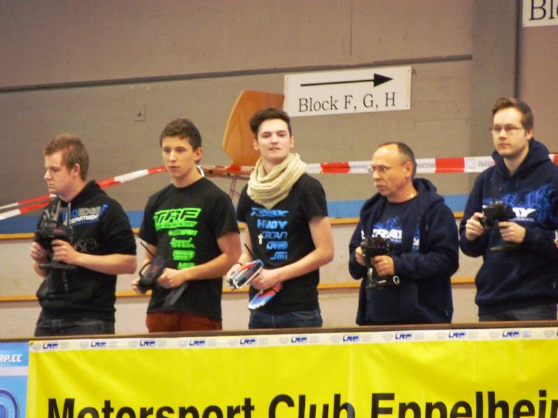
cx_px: 279
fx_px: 6142
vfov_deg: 3.9
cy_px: 209
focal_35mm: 381
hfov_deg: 5.2
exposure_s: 1/30
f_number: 3.7
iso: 800
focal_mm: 67.7
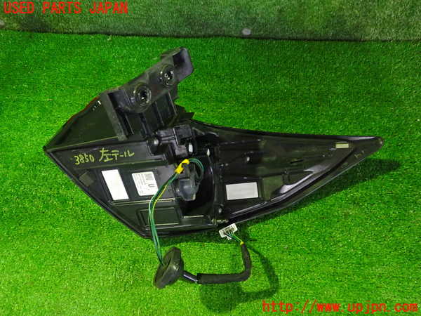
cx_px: 210
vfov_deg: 46.8
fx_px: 365
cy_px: 158
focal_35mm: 30
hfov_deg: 60.0
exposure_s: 1/20
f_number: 2.3
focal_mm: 5.4
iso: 800
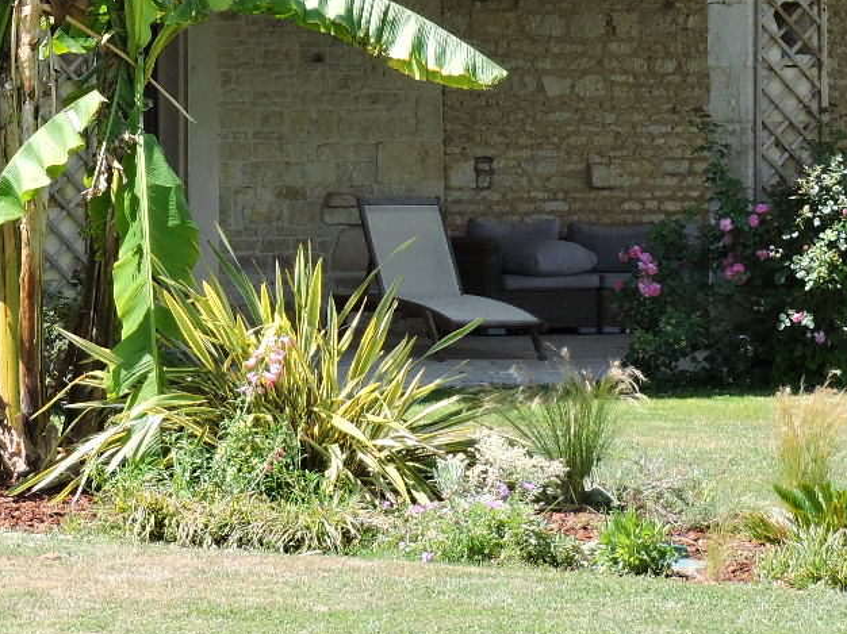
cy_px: 36
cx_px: 145
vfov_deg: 8.3
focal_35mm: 179
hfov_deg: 11.0
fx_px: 4378
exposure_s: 1/320
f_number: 3.9
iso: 100
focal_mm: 12.5
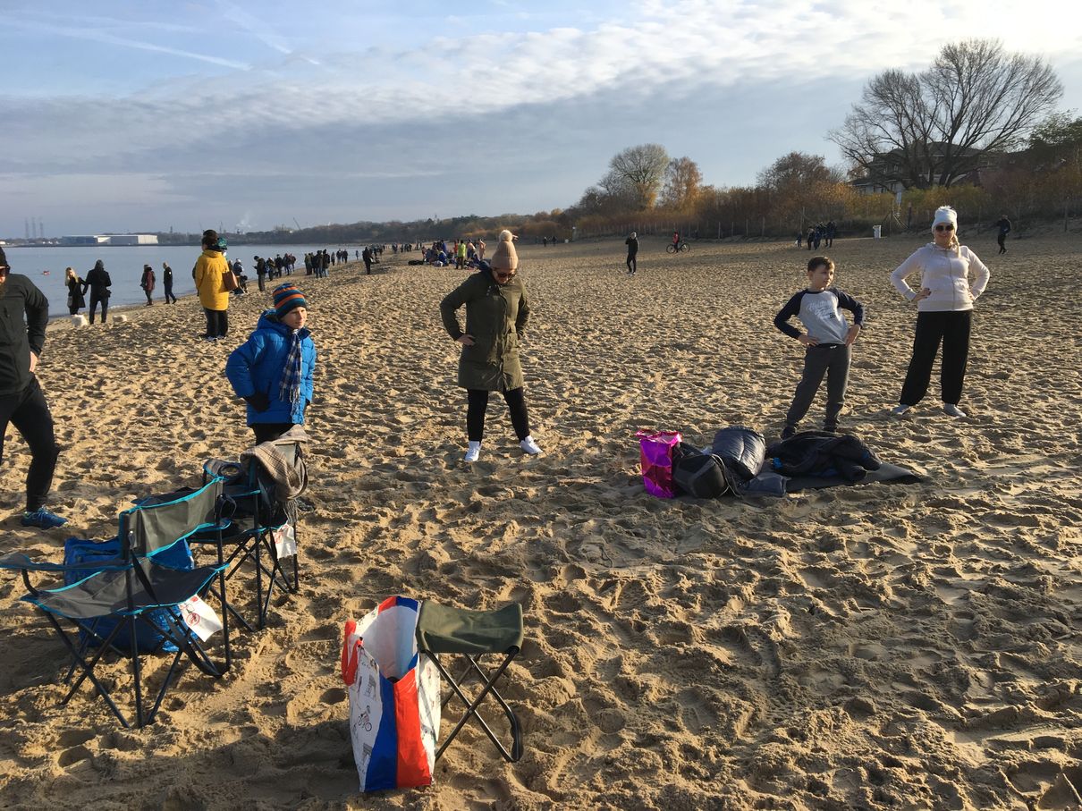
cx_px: 541
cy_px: 406
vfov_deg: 48.2
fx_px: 906
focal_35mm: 29
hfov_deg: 61.7
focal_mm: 4.15
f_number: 2.2
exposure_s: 1/974
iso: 25
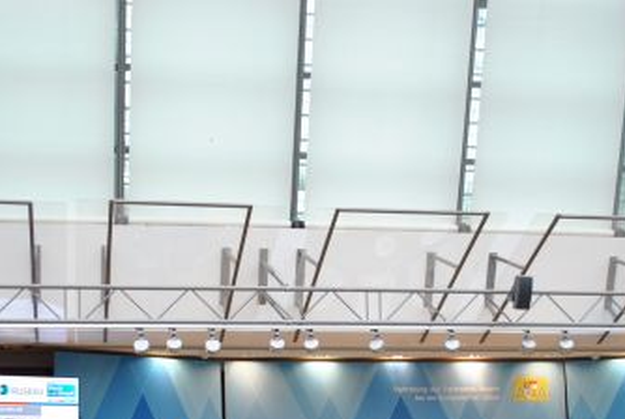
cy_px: 400
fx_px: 1078
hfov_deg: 32.3
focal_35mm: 62
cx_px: 270
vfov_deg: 21.4
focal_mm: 20
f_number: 4
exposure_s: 1/60
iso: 200
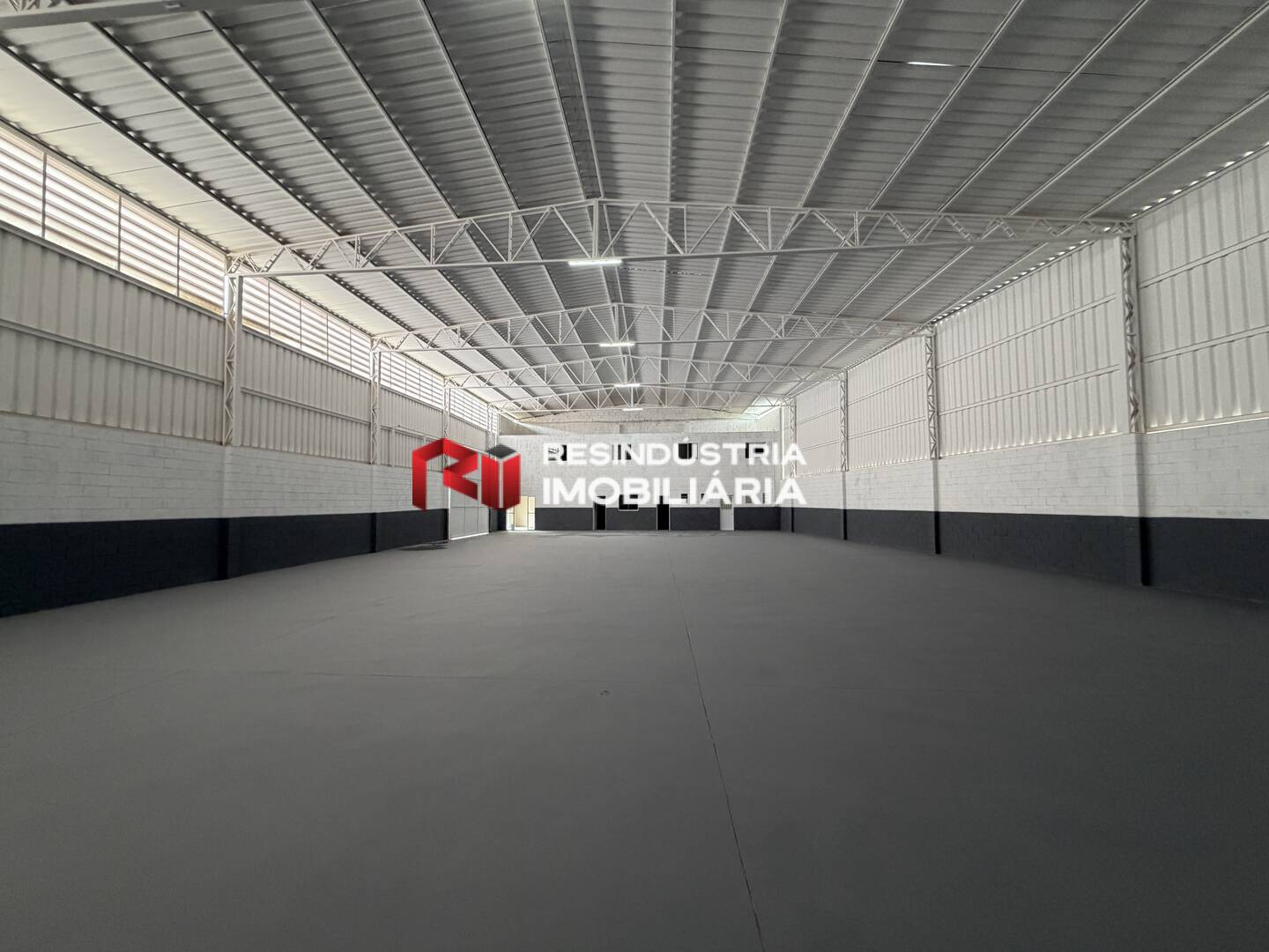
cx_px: 634
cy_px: 476
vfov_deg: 85.7
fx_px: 513
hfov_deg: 102.1
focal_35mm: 14
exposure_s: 1/81
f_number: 2.2
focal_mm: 2.22
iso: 320
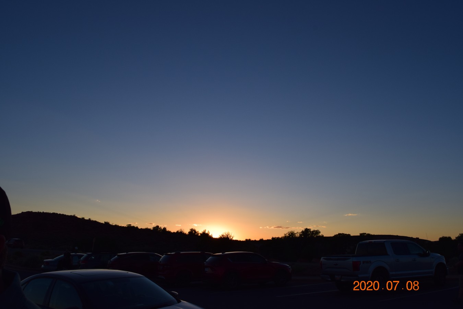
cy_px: 154
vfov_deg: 47.9
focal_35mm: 27
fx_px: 347
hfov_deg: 67.4
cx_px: 232
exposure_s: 1/500
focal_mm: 18
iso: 400
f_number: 11
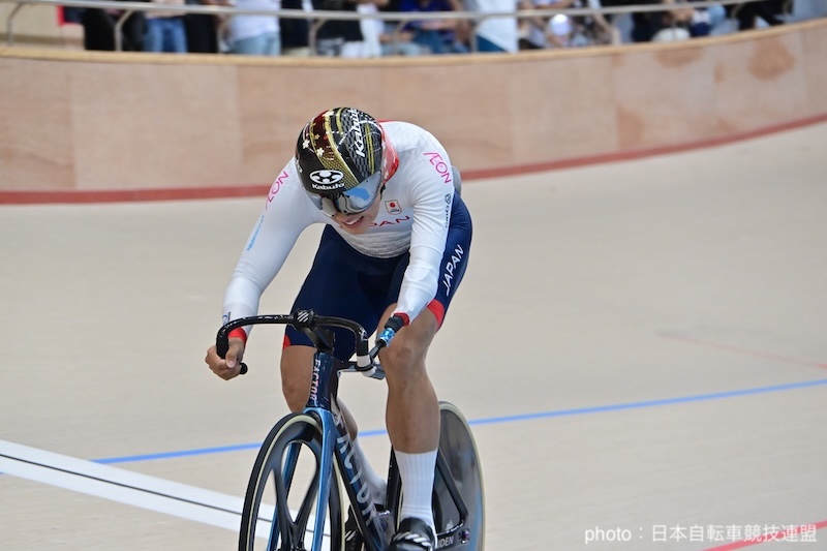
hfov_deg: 9.4
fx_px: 5053
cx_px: 414
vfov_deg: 6.2
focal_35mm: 220
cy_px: 276
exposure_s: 1/500
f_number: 8
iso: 4500
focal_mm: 220
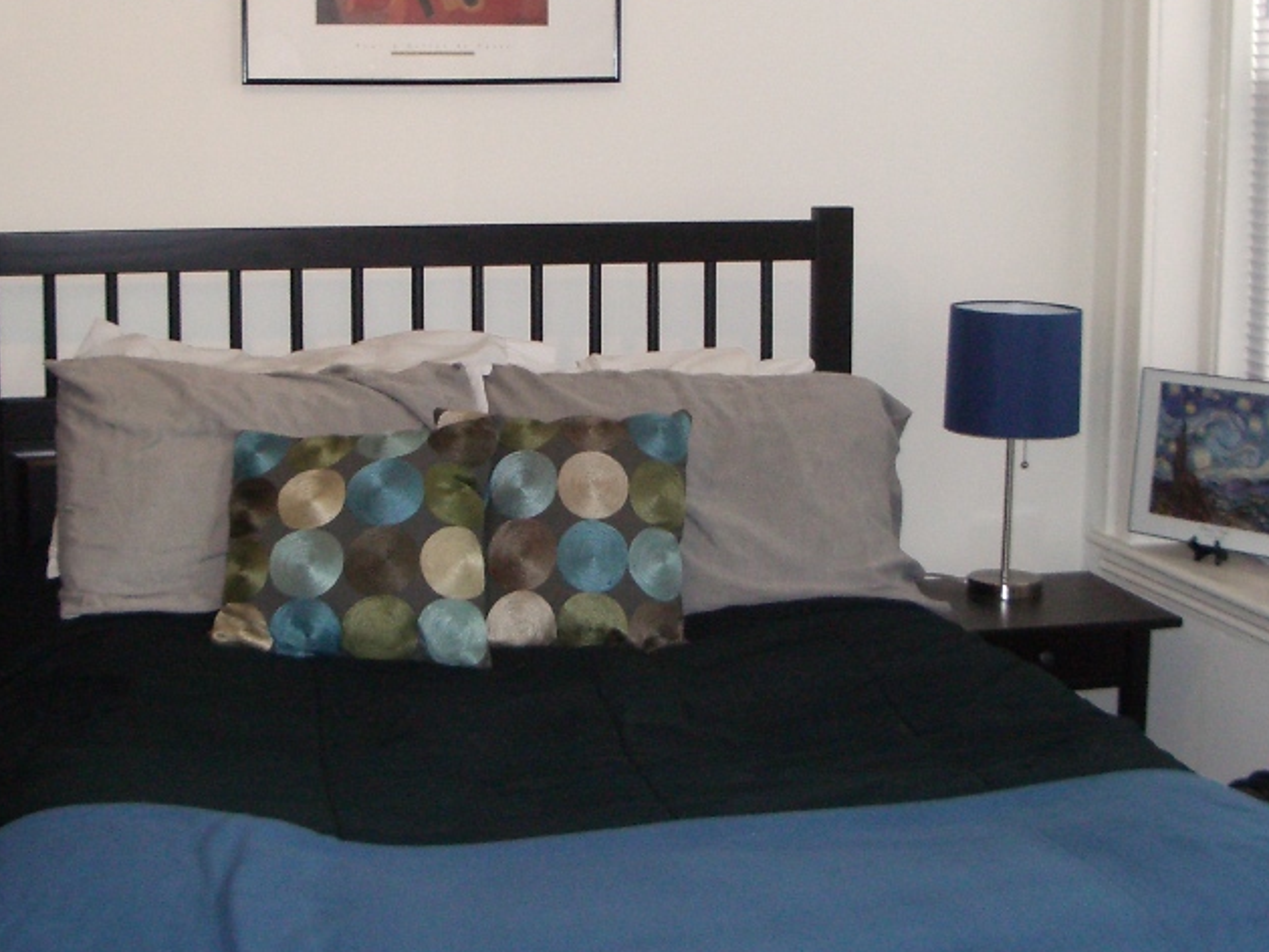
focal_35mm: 57
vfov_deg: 25.6
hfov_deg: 33.8
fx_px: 2090
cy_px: 389
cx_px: 577
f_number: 2.6
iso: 200
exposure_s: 1/60
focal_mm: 5.8
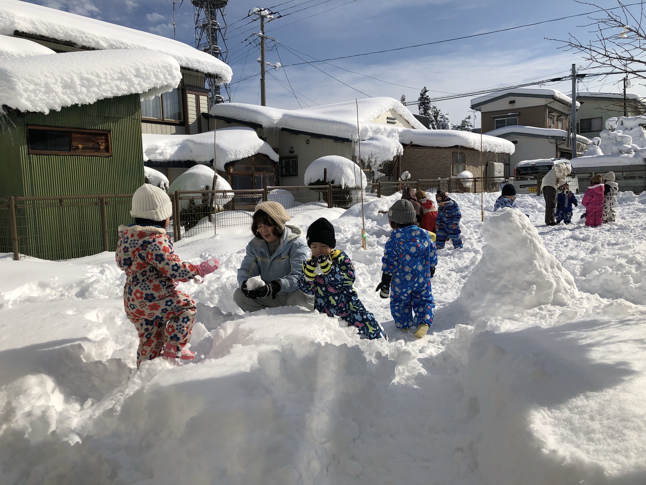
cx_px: 323
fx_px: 523
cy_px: 242
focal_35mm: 28
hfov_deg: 63.4
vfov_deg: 49.7
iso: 25
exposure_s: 1/6944
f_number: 1.8
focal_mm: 3.99
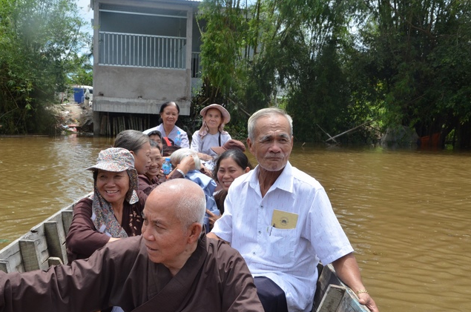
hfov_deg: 45.5
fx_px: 562
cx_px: 231
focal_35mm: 43
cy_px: 159
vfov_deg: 31.1
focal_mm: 28
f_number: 14
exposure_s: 1/800
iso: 1000
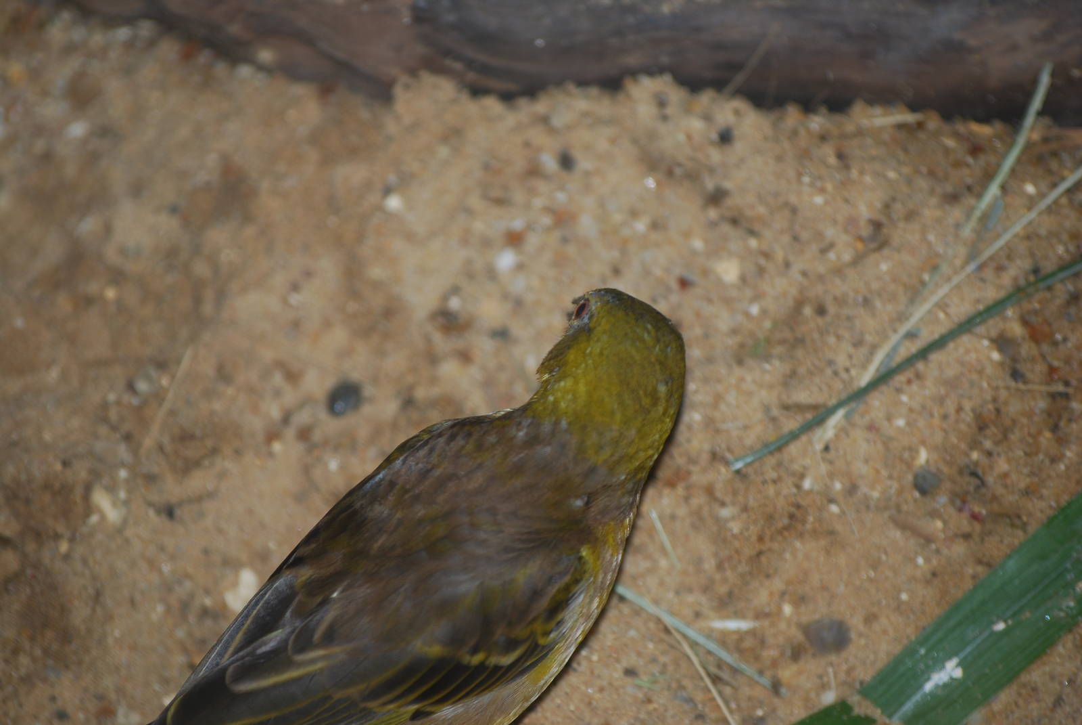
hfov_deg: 7.0
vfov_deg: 4.7
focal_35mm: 292
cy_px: 362
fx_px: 8802
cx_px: 541
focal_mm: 195
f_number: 5
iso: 100
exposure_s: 1/125
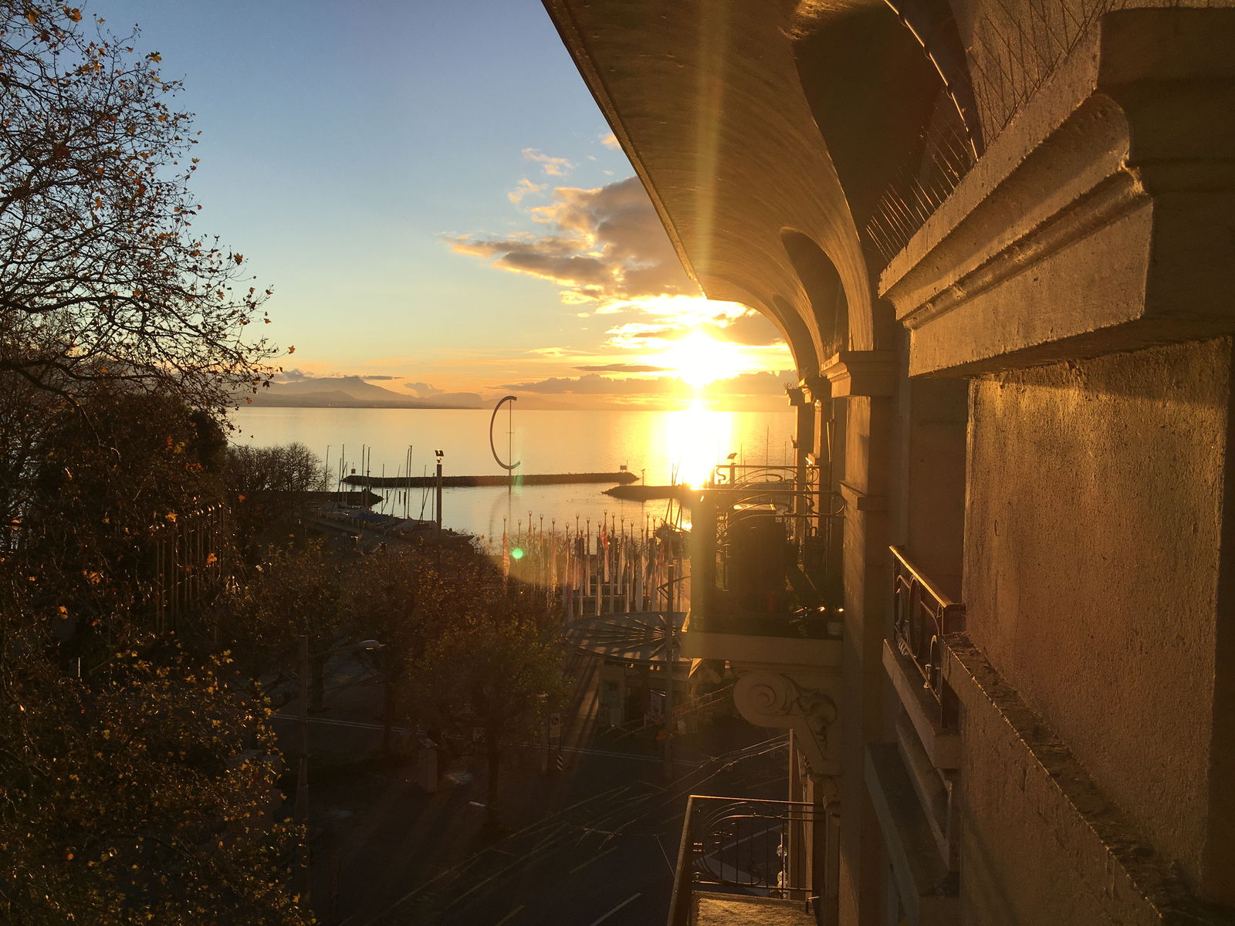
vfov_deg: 48.2
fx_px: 1035
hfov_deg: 61.7
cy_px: 463
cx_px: 618
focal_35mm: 29
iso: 25
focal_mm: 4.15
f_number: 2.2
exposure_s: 1/1425
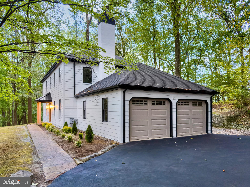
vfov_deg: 56.8
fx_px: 173
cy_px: 94
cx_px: 125
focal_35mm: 24
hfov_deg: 71.6
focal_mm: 6.76
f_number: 1.8
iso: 640
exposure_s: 1/30
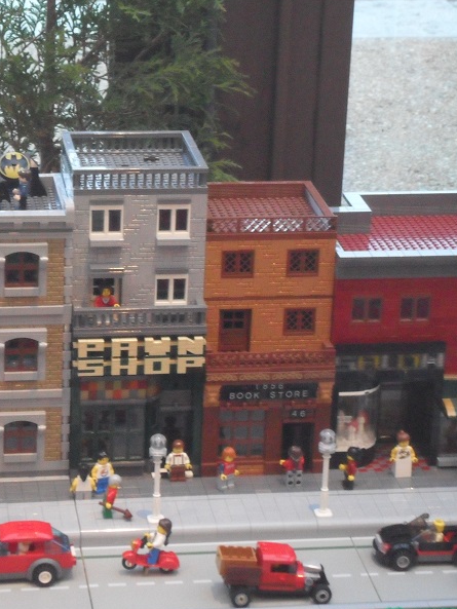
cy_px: 304
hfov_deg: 12.8
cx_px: 181
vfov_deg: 17.0
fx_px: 2041
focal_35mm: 116
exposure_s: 1/45
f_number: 4.3
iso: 400
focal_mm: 15.4
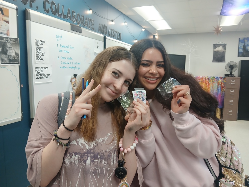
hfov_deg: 67.3
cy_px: 94
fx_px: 187
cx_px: 124
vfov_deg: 53.1
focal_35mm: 26
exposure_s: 1/60
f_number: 1.8
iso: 250
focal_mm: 3.98
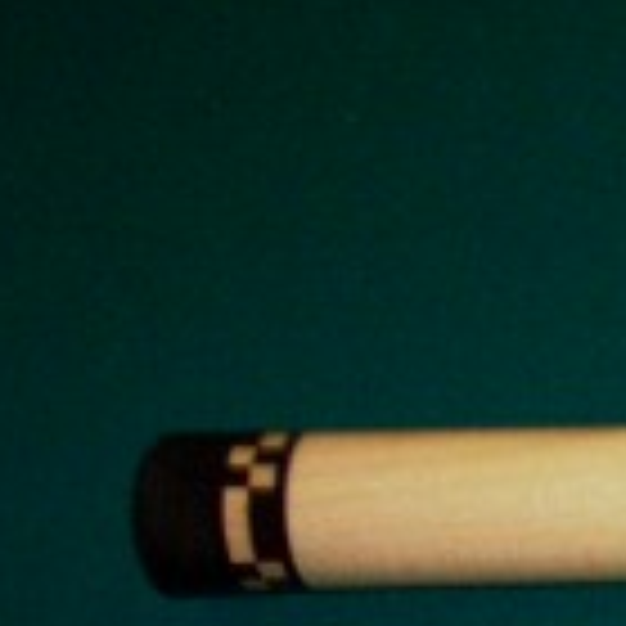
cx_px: 1320
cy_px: 788
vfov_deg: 12.9
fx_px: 2680
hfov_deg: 11.7
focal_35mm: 131
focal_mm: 7.5
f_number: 2.8
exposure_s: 1/30
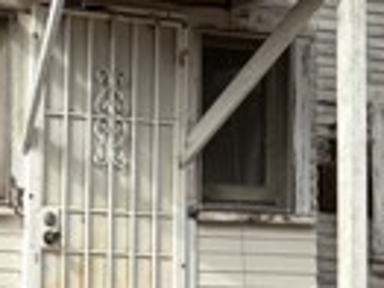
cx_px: -205
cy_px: 200
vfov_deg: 11.6
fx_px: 1408
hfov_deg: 14.4
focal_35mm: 127
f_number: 1.6
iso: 50
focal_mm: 5.96
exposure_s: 1/3125
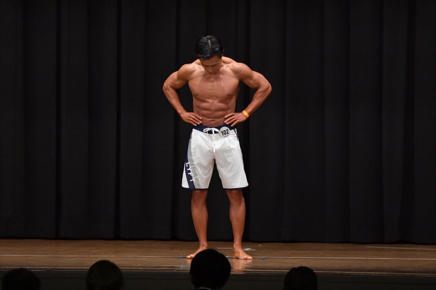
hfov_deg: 9.5
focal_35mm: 217
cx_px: 218
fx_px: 2627
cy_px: 145
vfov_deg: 6.3
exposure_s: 1/400
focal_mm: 145
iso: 5000
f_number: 5.6
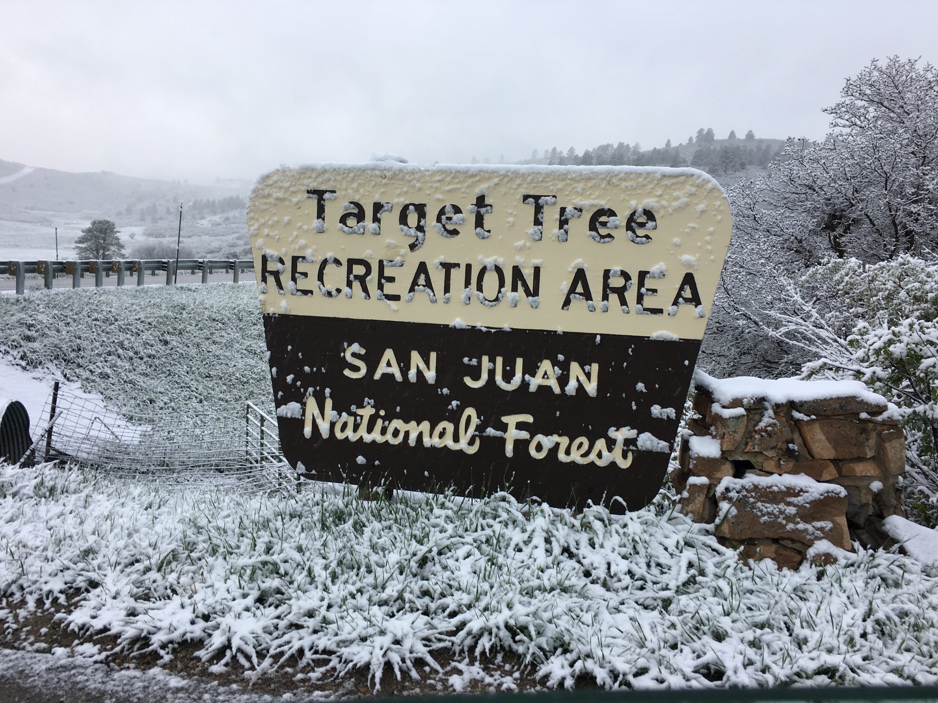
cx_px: 469
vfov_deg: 48.2
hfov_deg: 61.7
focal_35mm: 29
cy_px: 352
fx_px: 786
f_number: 2.2
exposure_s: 1/120
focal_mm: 4.15
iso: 25
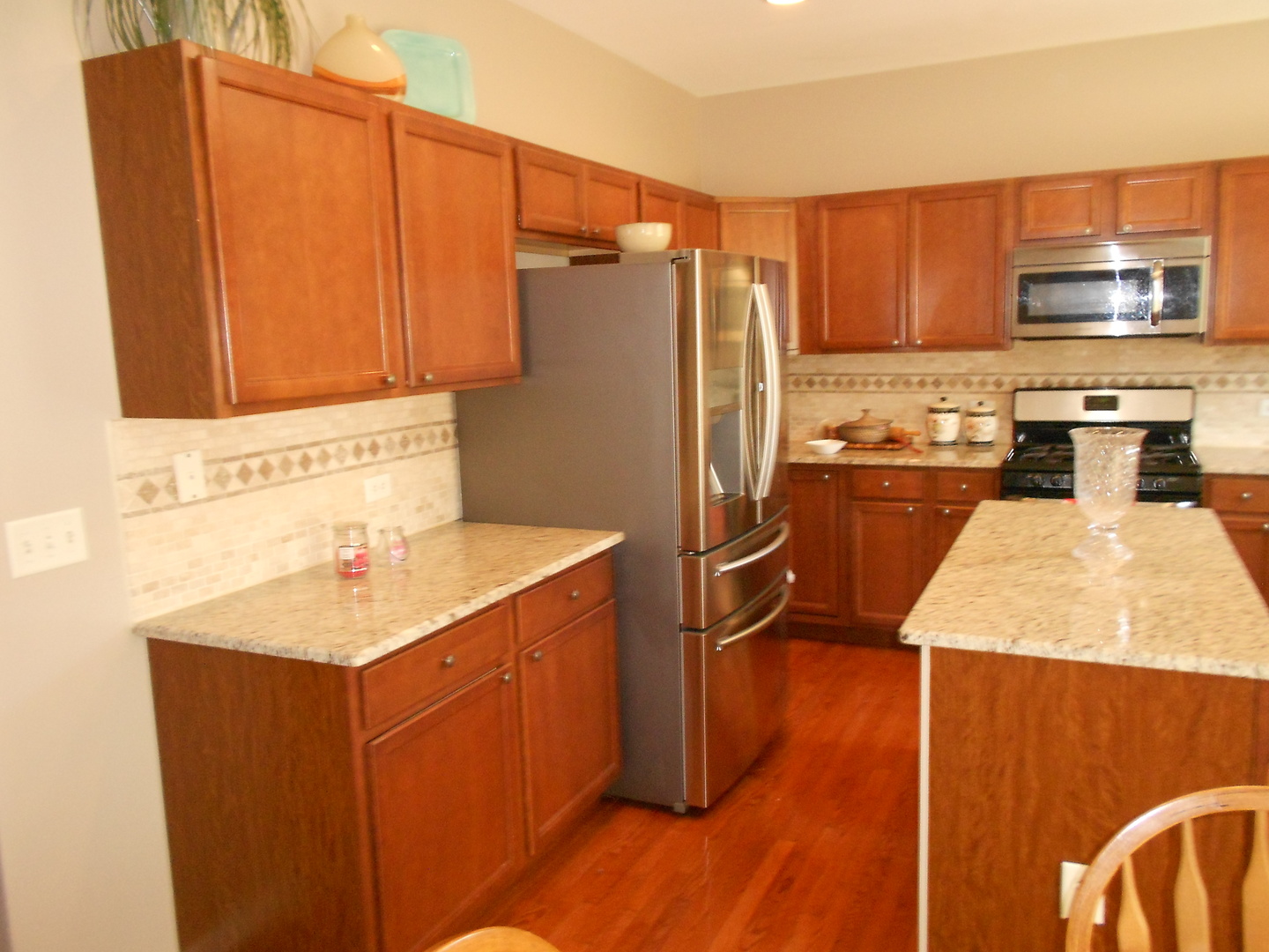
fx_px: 953
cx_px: 634
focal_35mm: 26
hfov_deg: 67.3
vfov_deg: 53.1
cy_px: 476
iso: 320
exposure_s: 1/25
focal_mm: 4.6
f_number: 3.2
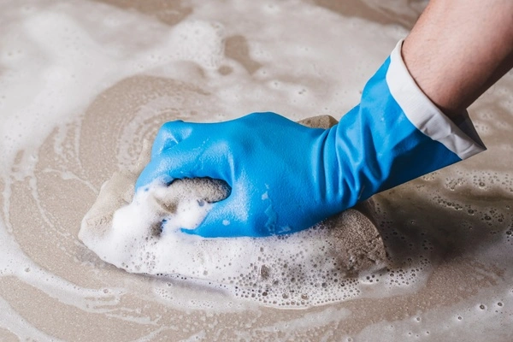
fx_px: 1069
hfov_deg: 27.0
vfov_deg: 18.2
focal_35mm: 75
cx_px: 256
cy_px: 171
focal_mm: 50
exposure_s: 1/50
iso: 200
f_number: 4
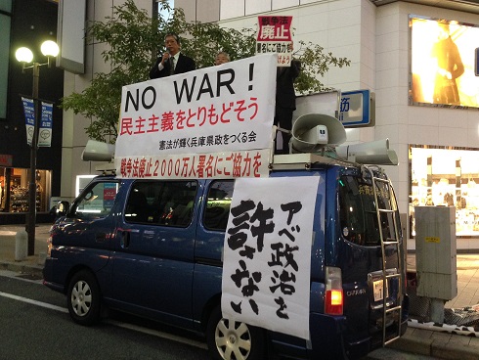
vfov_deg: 43.0
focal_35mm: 33
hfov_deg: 55.3
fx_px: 457
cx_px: 240
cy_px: 180
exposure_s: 1/20
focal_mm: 4.12
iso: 200
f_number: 2.4
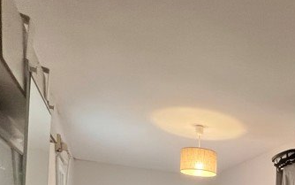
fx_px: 265
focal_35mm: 33
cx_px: 279
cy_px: 243
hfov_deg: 49.9
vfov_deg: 30.2
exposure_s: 1/61
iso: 250
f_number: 1.8
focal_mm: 1.57
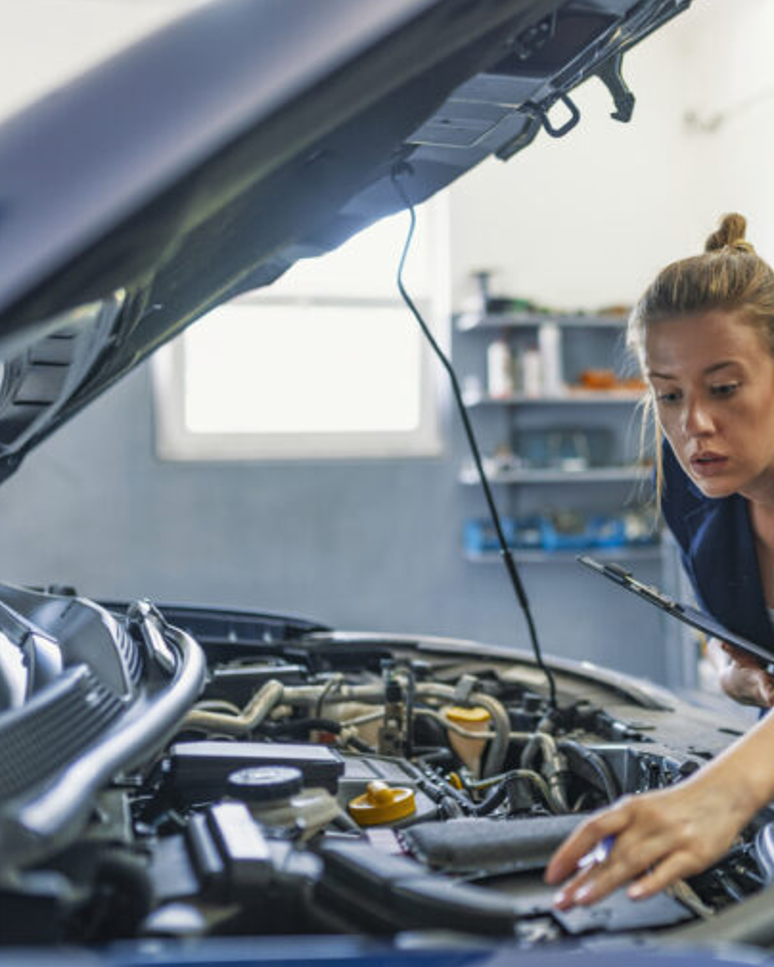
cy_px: 487
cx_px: 590
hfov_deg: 29.7
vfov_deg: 37.3
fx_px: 1432
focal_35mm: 50
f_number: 2
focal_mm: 35
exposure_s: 1/125
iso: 200
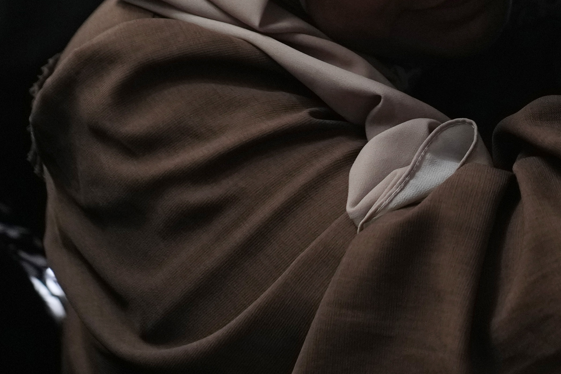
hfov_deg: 9.1
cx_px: 708
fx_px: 3475
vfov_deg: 6.1
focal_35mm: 223
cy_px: -110
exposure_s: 1/500
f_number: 2.8
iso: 1250
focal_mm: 54
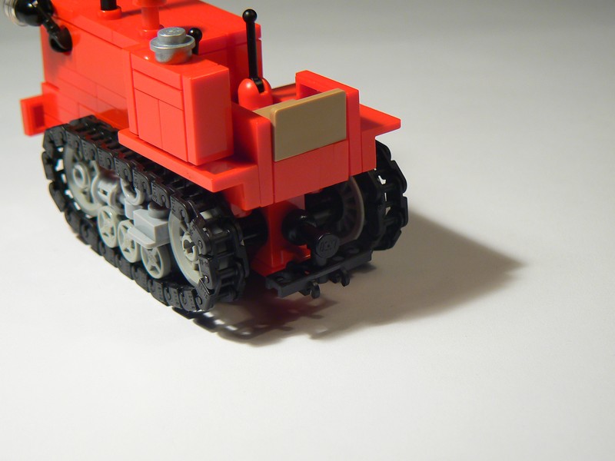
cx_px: 308
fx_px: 1652
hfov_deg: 21.1
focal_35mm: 93
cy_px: 230
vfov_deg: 15.9
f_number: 3.2
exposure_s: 1/15
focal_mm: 15.5
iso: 80
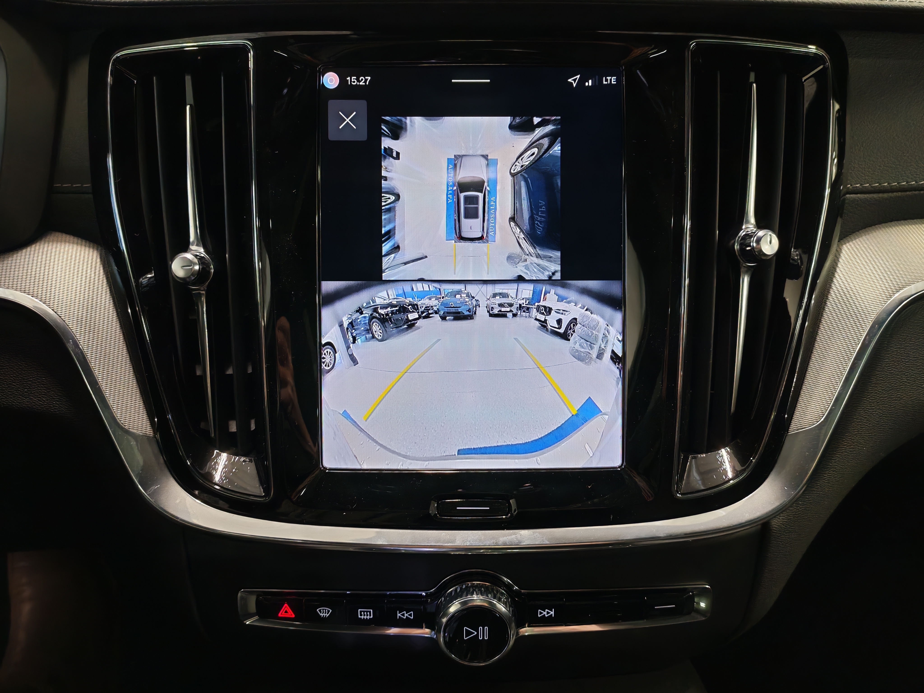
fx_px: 854
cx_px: 462
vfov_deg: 44.2
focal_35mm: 32
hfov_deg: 56.8
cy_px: 346
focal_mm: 6.12
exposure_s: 1/50
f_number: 1.9
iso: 800
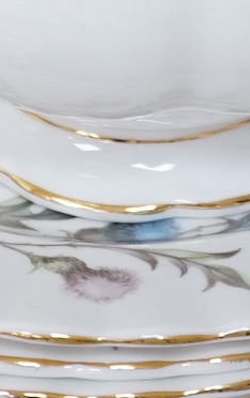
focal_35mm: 277
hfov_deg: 4.7
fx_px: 3015
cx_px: 287
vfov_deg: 7.4
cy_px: -294
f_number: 3.5
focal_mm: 30
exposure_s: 1/60
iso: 500
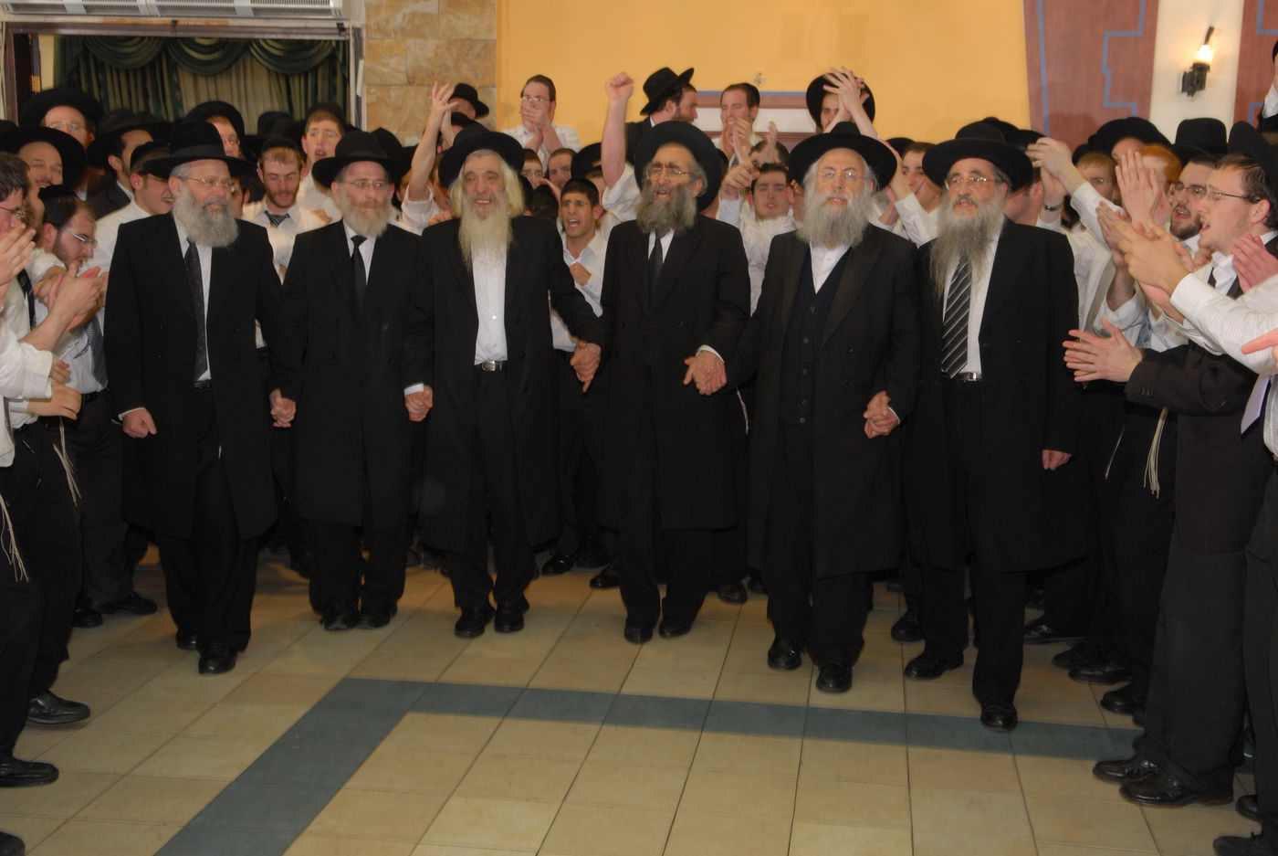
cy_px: 428
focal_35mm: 45
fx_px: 1599
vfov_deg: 29.9
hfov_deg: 43.6
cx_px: 639
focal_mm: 30
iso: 320
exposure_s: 1/60
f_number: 5.6
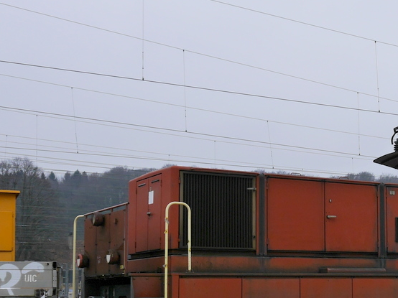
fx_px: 896
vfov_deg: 18.8
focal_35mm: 78
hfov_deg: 23.8
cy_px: 226
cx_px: 407
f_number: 6.3
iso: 160
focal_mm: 18
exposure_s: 1/250
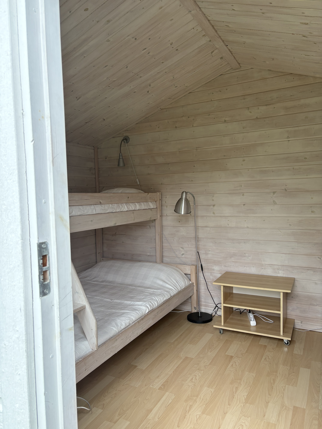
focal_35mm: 26
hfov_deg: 53.1
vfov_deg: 67.3
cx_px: 161
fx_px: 322
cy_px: 214
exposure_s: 1/122
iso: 64
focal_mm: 5.96
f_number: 1.6
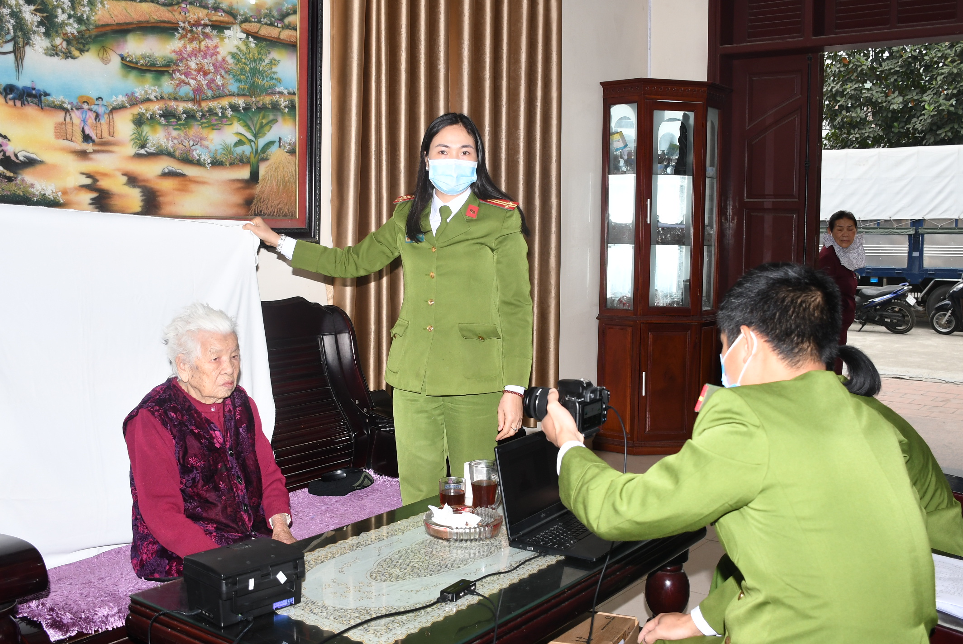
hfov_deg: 53.1
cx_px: 482
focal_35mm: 36
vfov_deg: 37.0
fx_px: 964
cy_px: 322
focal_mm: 18
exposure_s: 1/200
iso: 320
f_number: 4.5
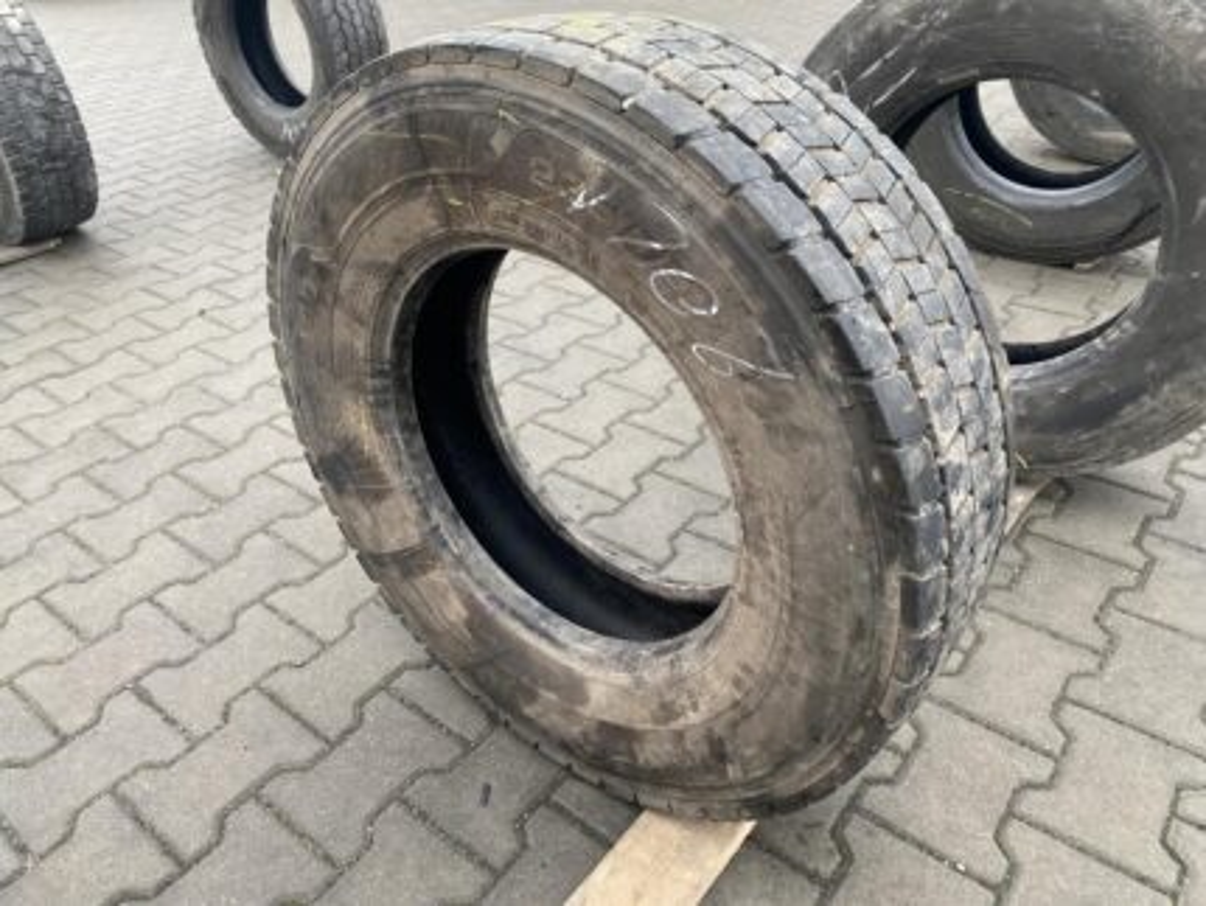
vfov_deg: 53.1
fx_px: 906
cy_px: 453
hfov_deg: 67.3
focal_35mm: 26
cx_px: 603
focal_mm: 4.25
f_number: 1.8
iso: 125
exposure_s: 1/121
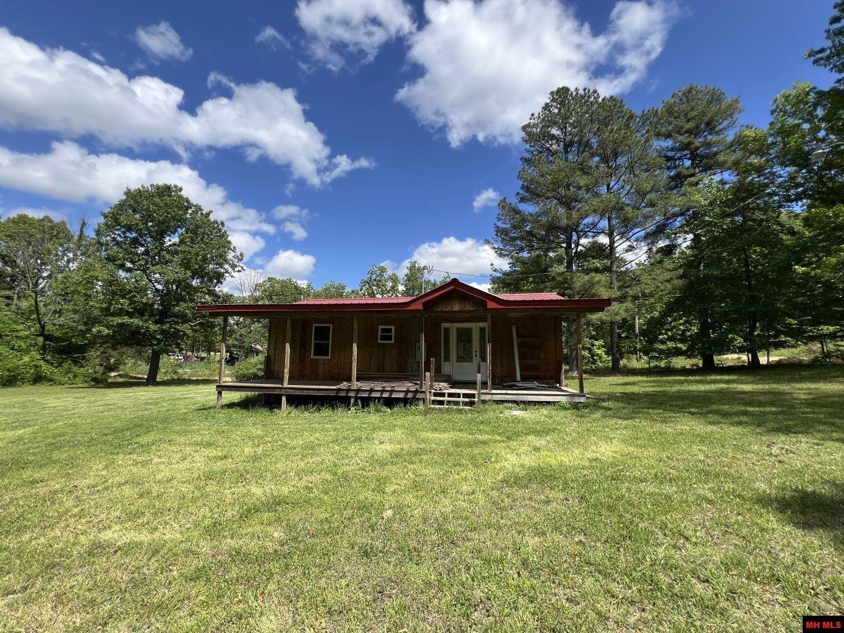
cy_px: 316
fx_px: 317
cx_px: 422
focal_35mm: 13
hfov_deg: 106.2
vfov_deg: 89.9
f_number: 1.8
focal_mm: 1.57
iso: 32
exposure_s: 1/1193
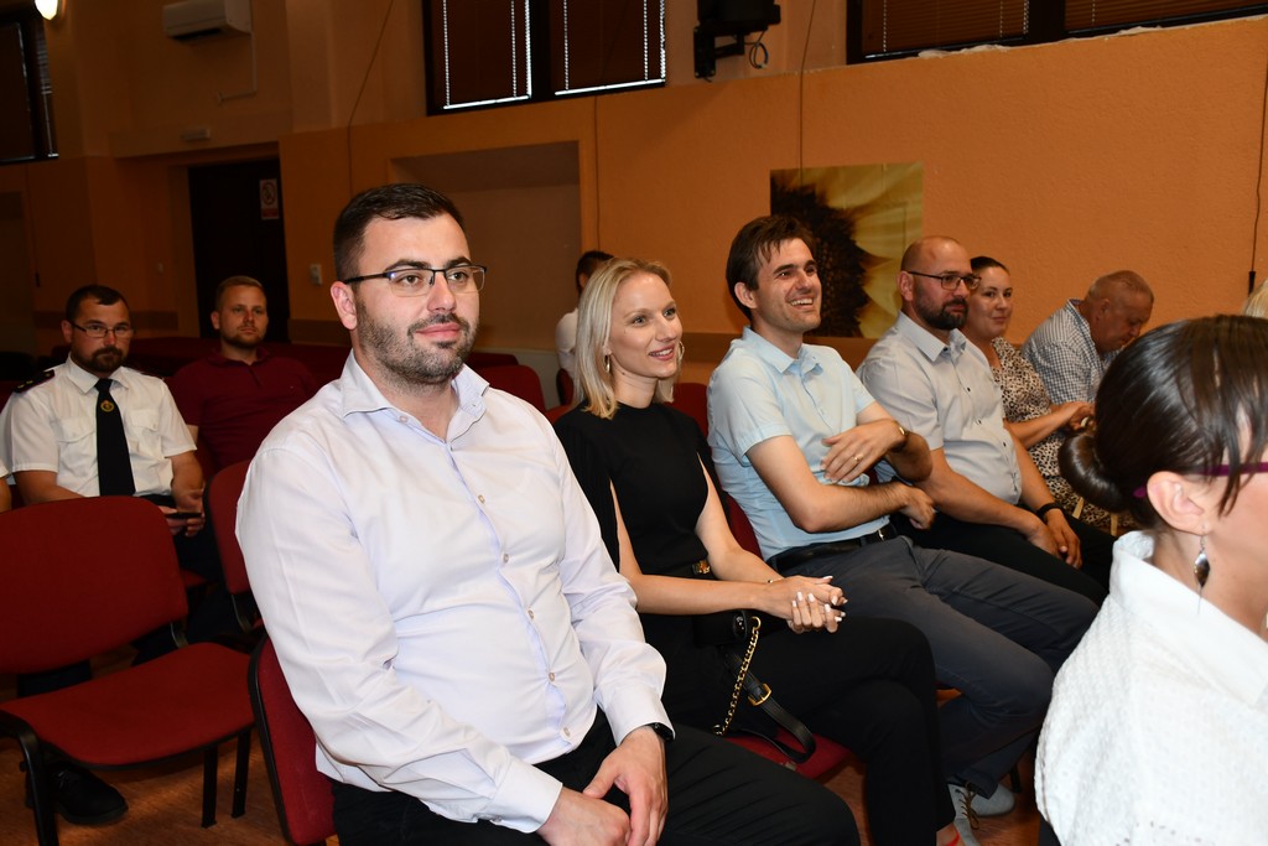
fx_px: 1162
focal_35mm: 33
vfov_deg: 40.0
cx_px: 634
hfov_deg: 57.2
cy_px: 423
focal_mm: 22
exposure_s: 1/60
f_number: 3.5
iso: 560
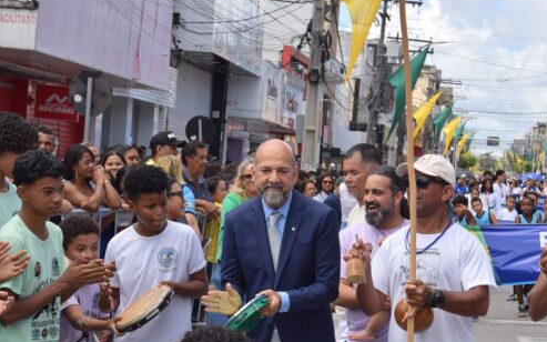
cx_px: 340
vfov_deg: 11.4
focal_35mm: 115
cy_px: 214
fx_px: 1714
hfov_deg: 18.1
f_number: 10
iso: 200
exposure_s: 1/400
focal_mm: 50
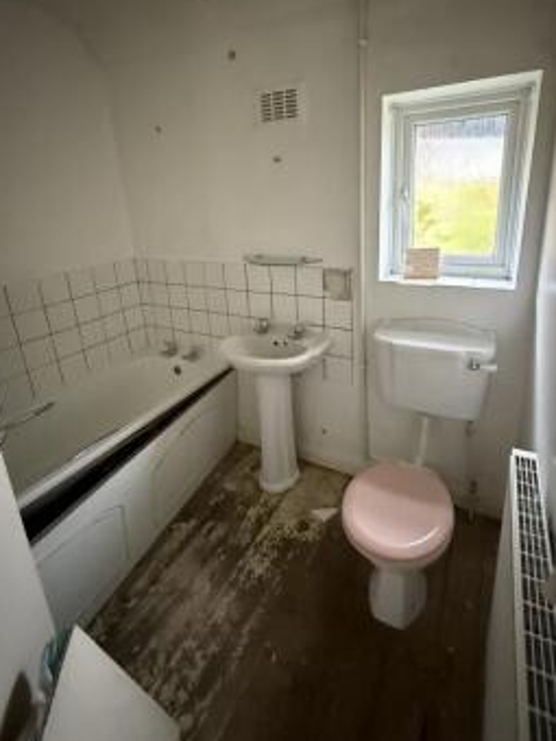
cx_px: 297
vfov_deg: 86.9
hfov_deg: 71.5
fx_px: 385
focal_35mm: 18
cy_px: 304
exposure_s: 1/49
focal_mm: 2.22
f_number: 2.2
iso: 1250
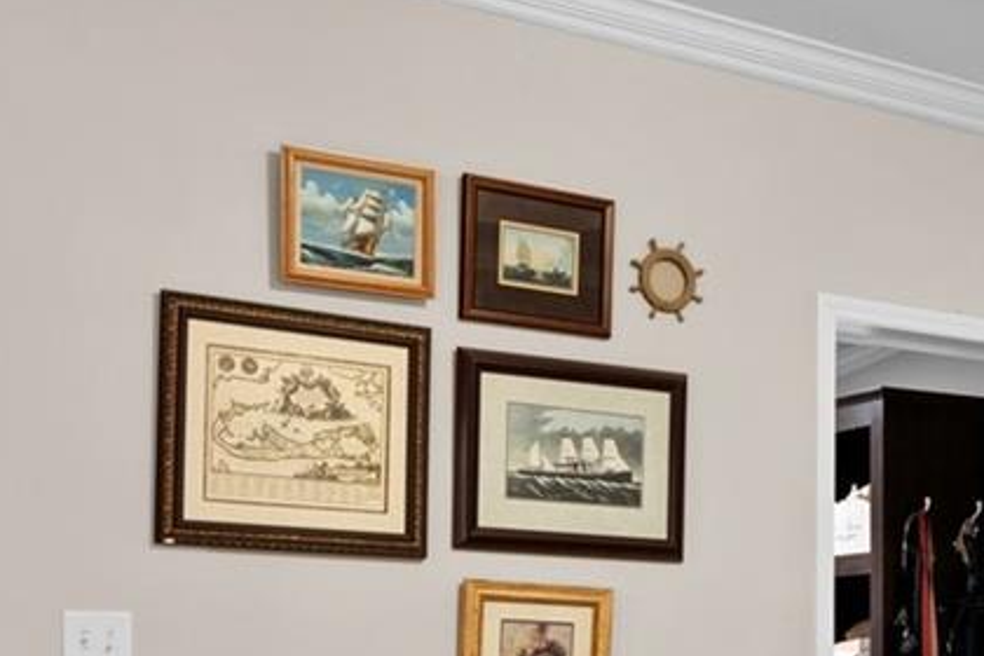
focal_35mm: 61
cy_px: 677
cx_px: 890
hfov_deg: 31.3
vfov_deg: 21.4
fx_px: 1667
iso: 250
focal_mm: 16
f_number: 9
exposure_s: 8
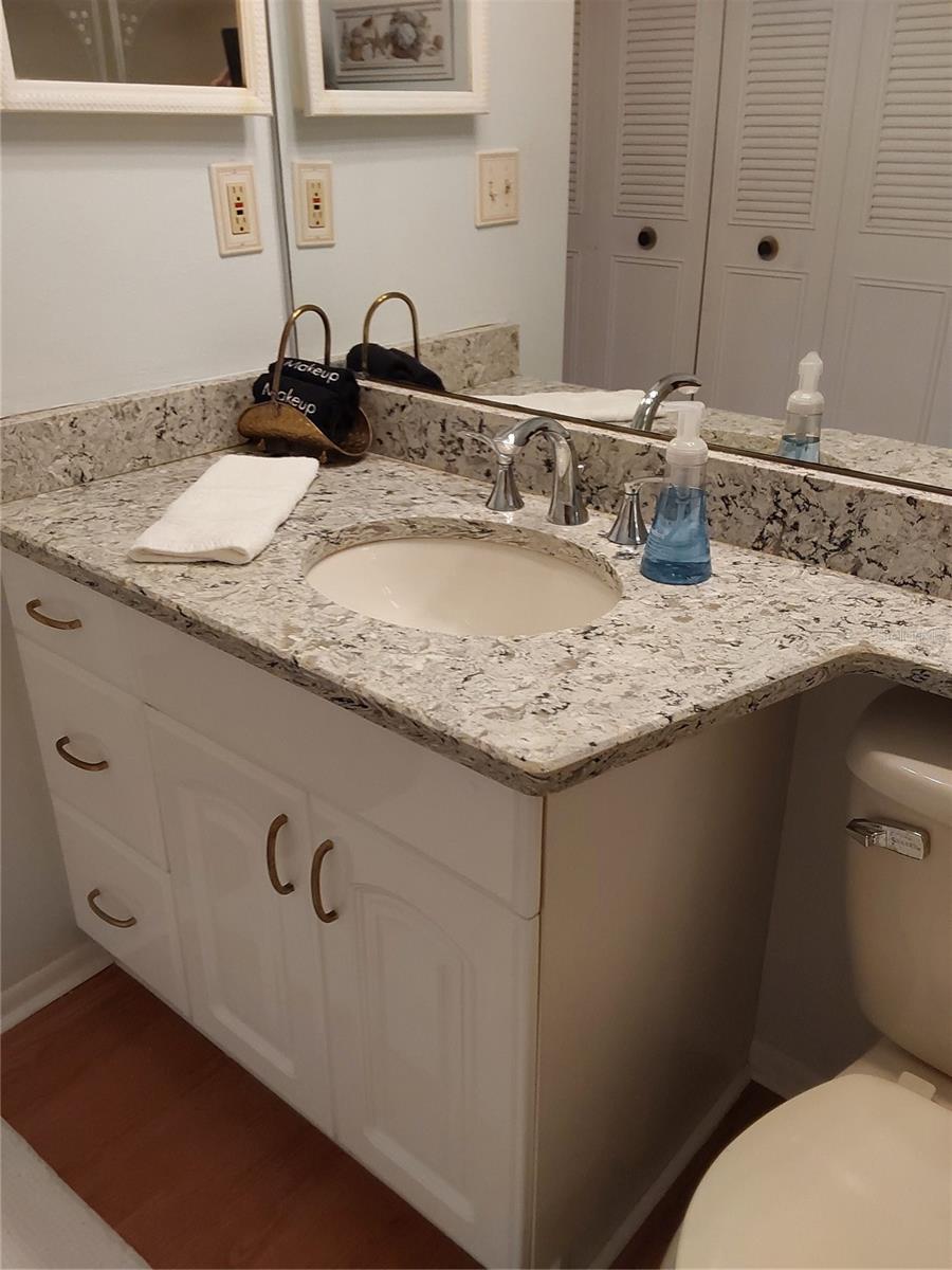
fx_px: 1027
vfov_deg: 63.4
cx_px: 476
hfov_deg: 49.7
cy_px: 635
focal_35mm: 28
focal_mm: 2.91
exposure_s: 1/60
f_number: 1.9
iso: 100
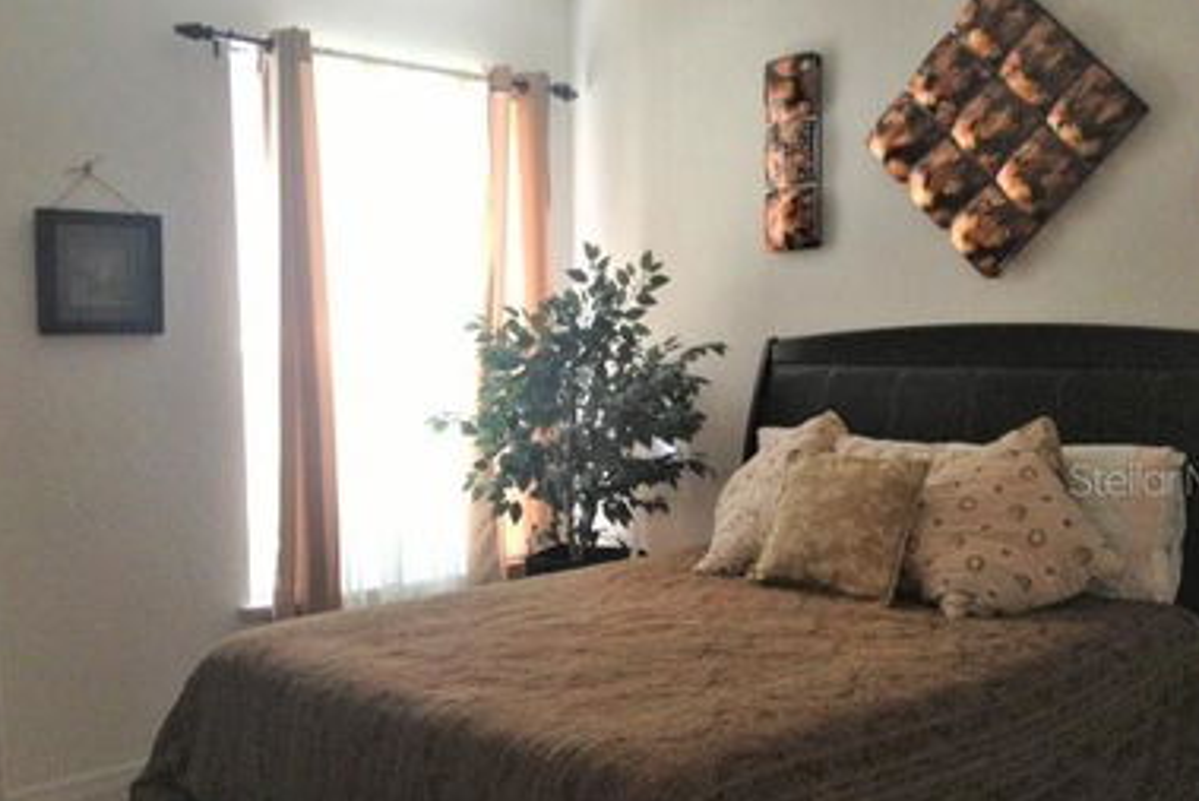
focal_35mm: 41
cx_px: 593
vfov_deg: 32.6
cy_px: 478
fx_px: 1366
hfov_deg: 47.4
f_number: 2.4
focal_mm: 4.28
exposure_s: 1/20
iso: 200
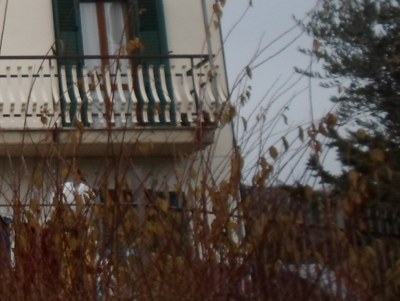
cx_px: -210
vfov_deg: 15.9
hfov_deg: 18.7
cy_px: 52
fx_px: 1064
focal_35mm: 92
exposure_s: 1/500
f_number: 2.6
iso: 80
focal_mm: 4.9
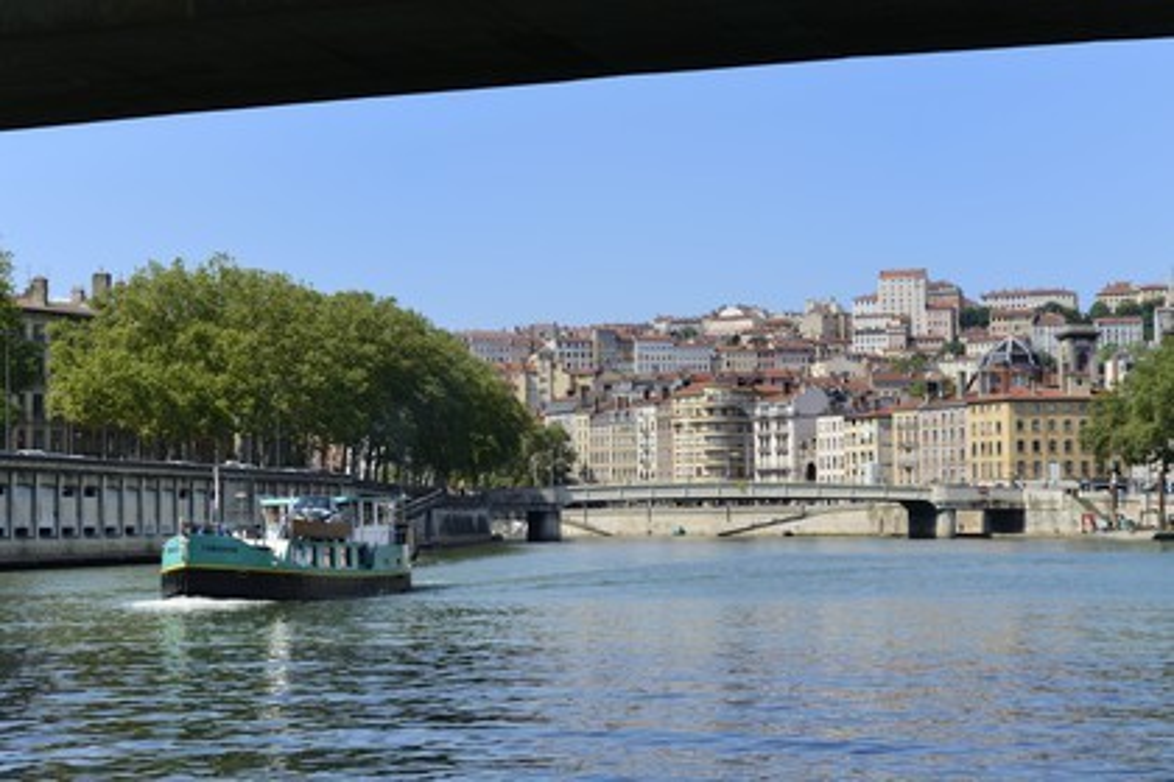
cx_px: 587
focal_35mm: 70
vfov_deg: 19.5
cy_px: 391
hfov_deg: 28.8
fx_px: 2283
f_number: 10
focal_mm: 70
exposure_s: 1/400
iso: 200
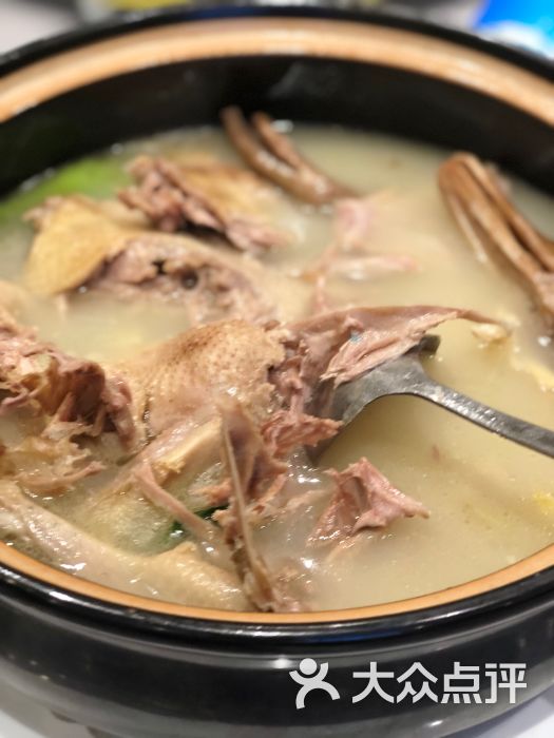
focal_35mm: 57
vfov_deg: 33.8
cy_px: 369
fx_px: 1216
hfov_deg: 25.7
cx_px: 277
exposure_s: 1/50
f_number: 2.8
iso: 200
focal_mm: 6.6
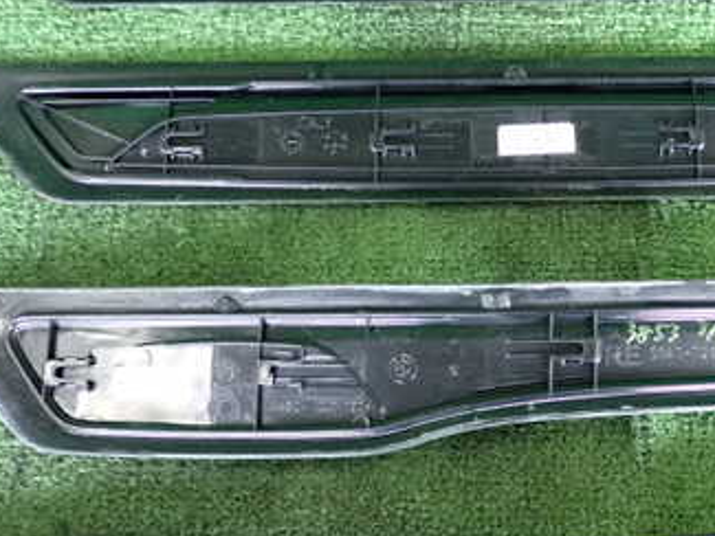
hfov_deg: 32.2
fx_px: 1219
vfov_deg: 24.8
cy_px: 281
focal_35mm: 59
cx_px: 521
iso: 1600
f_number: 2.4
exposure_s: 1/125
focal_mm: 5.79
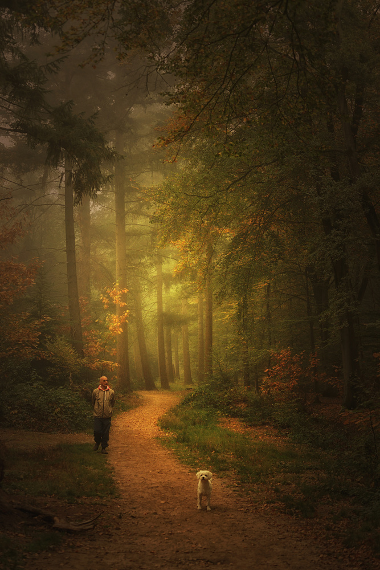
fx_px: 1108
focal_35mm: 70
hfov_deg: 19.5
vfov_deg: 28.8
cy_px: 285
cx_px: 190
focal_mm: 70
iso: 800
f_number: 4.5
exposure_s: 1/320
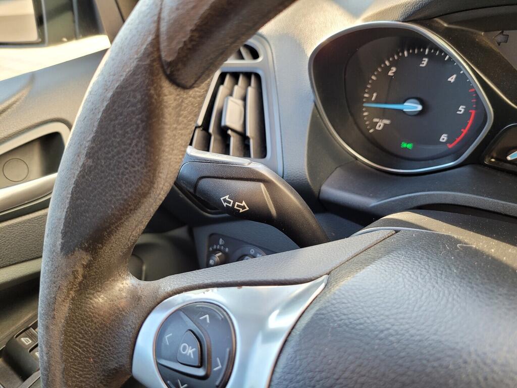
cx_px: 258
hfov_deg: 67.3
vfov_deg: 53.1
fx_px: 388
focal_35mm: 26
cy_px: 194
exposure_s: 1/100
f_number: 1.8
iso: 125
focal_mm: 5.4
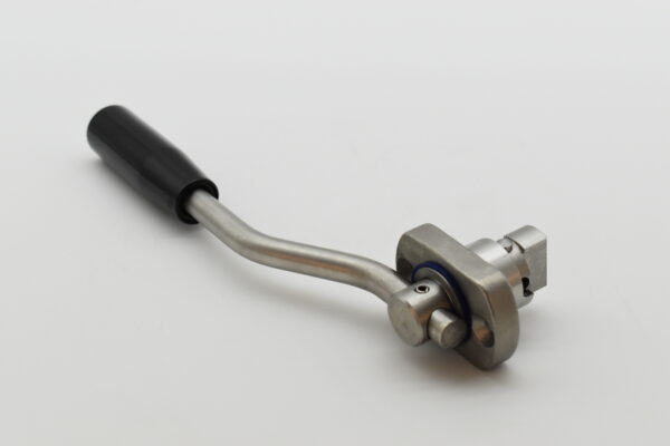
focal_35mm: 72
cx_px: 335
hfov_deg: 28.1
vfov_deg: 18.9
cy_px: 223
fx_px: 1340
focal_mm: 48
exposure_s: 1/1600
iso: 1600
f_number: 8
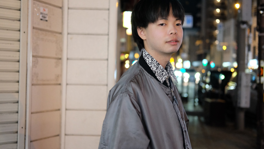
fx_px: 392
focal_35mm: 56
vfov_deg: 21.4
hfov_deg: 37.2
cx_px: 131
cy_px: 71
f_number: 2
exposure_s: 1/75
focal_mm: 35
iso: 2500
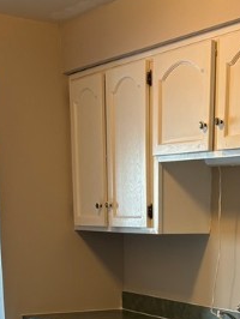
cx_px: 199
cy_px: 393
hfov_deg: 19.4
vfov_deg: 23.5
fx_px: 692
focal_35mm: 75
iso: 125
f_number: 1.6
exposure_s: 1/60
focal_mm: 5.96
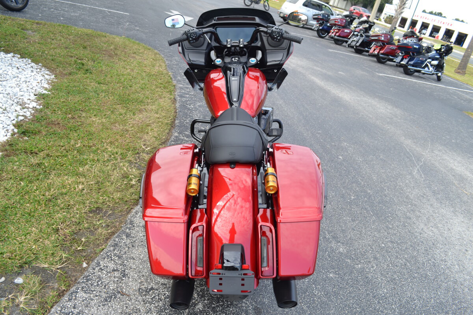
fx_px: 355
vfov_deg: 47.9
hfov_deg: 67.4
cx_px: 236
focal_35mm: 27
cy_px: 158
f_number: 5.6
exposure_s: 1/125
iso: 110
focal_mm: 18
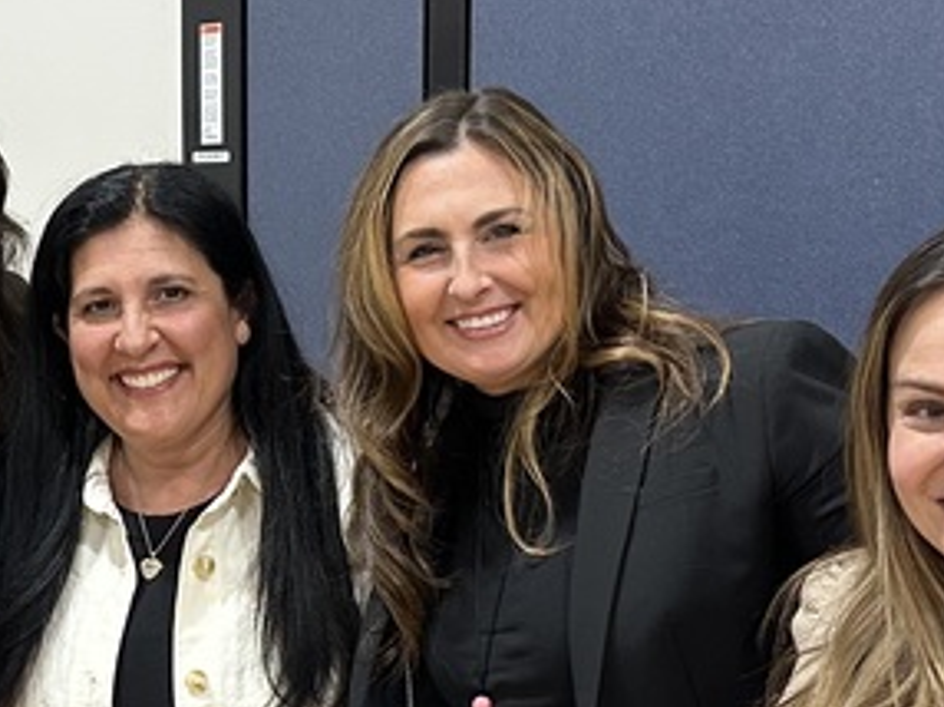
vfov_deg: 17.5
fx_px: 2289
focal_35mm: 84
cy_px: 476
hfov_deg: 22.7
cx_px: 89
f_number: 1.78
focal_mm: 6.86
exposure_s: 1/102
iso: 250
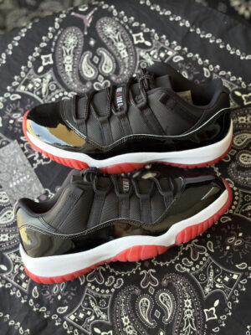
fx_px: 503
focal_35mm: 52
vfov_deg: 36.8
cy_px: 168
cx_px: 126
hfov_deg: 28.0
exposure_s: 1/114
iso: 64
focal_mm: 5.96
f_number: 1.6
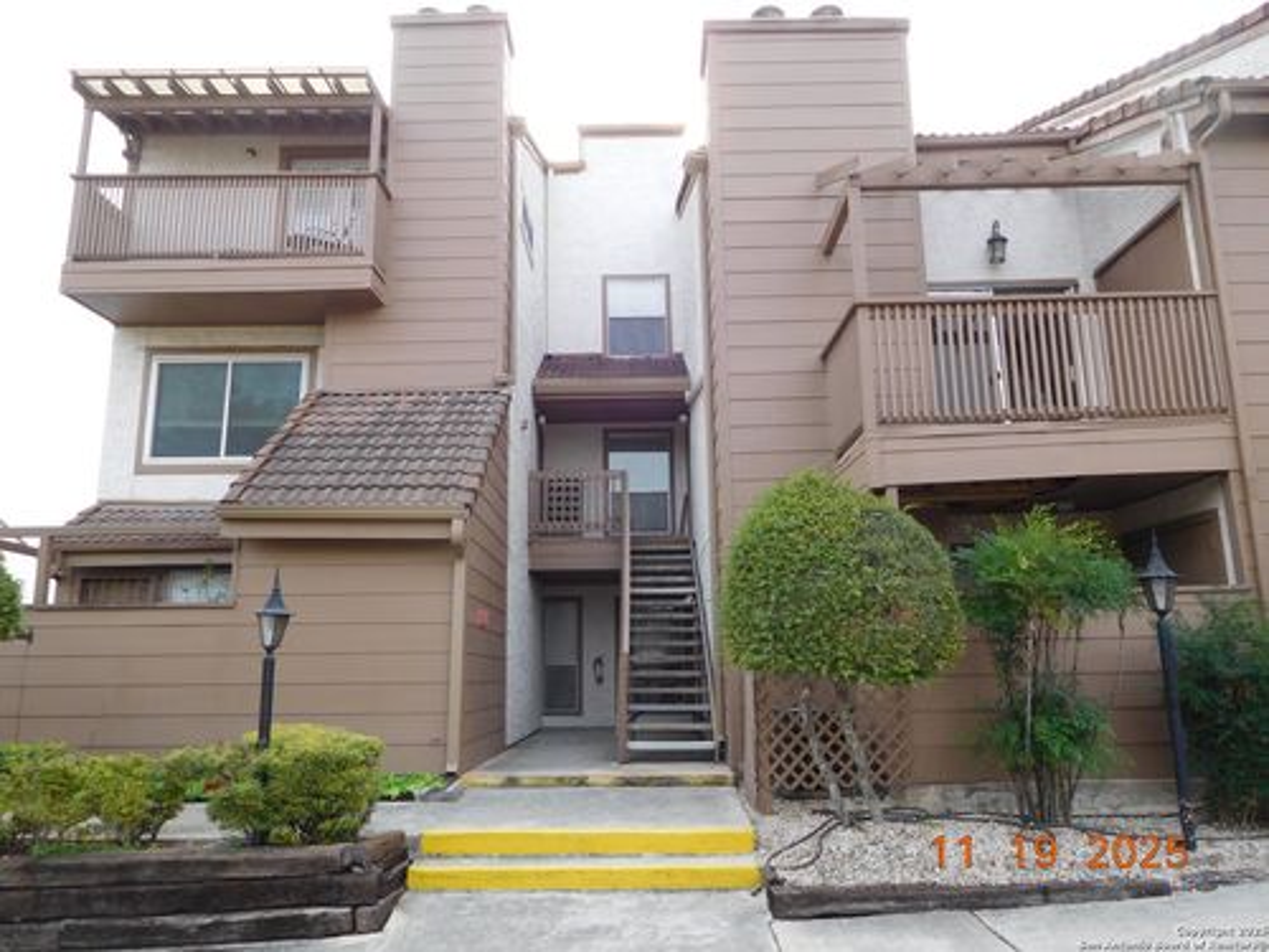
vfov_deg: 54.9
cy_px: 476
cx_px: 634
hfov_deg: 69.4
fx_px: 916
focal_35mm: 25
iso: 125
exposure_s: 1/200
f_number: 3.4
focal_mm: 4.5
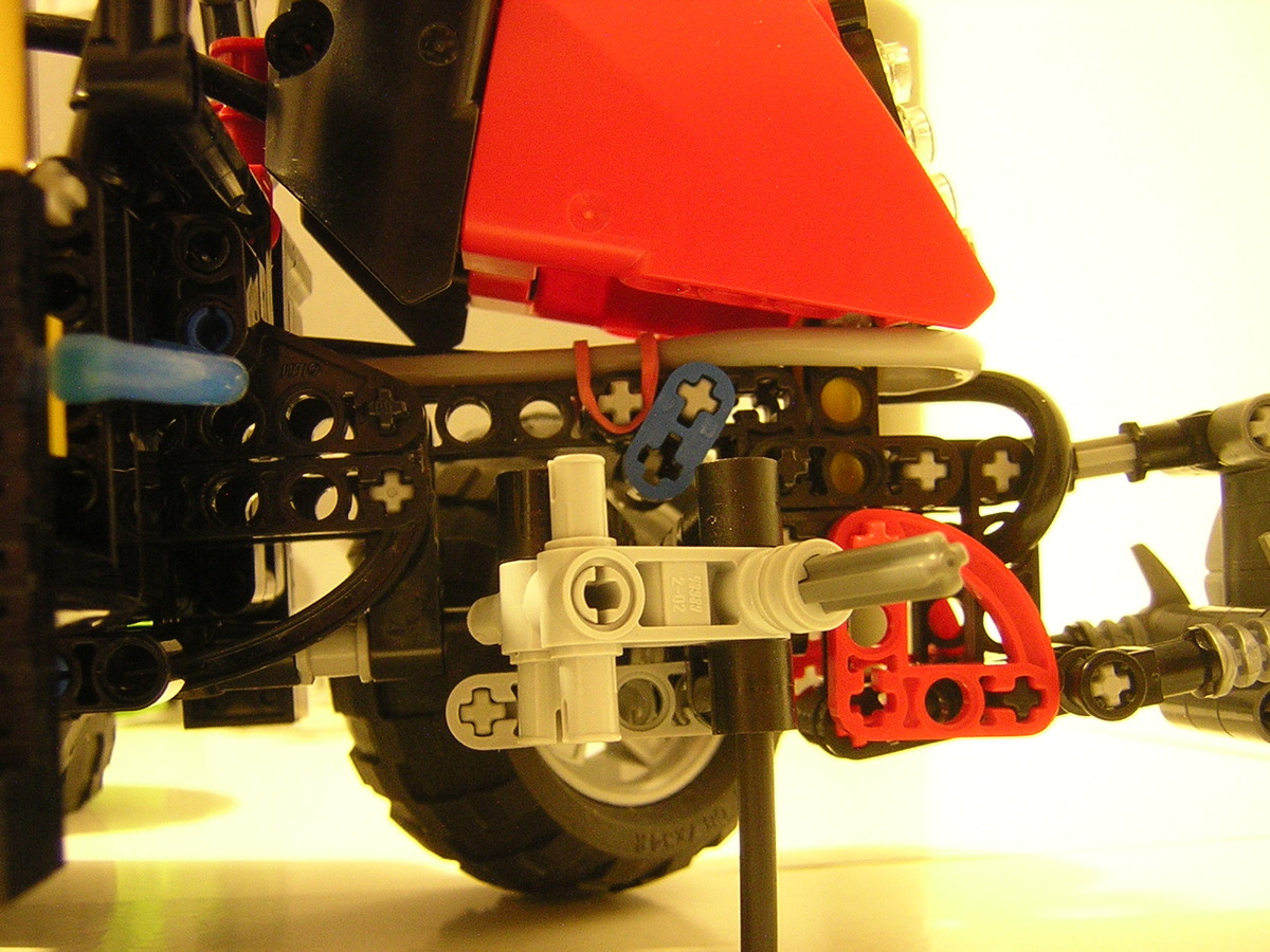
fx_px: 1321
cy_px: 476
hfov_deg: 51.4
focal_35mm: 36
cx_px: 635
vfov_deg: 39.7
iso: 400
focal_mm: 4.7
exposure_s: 1/1.1
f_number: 2.6
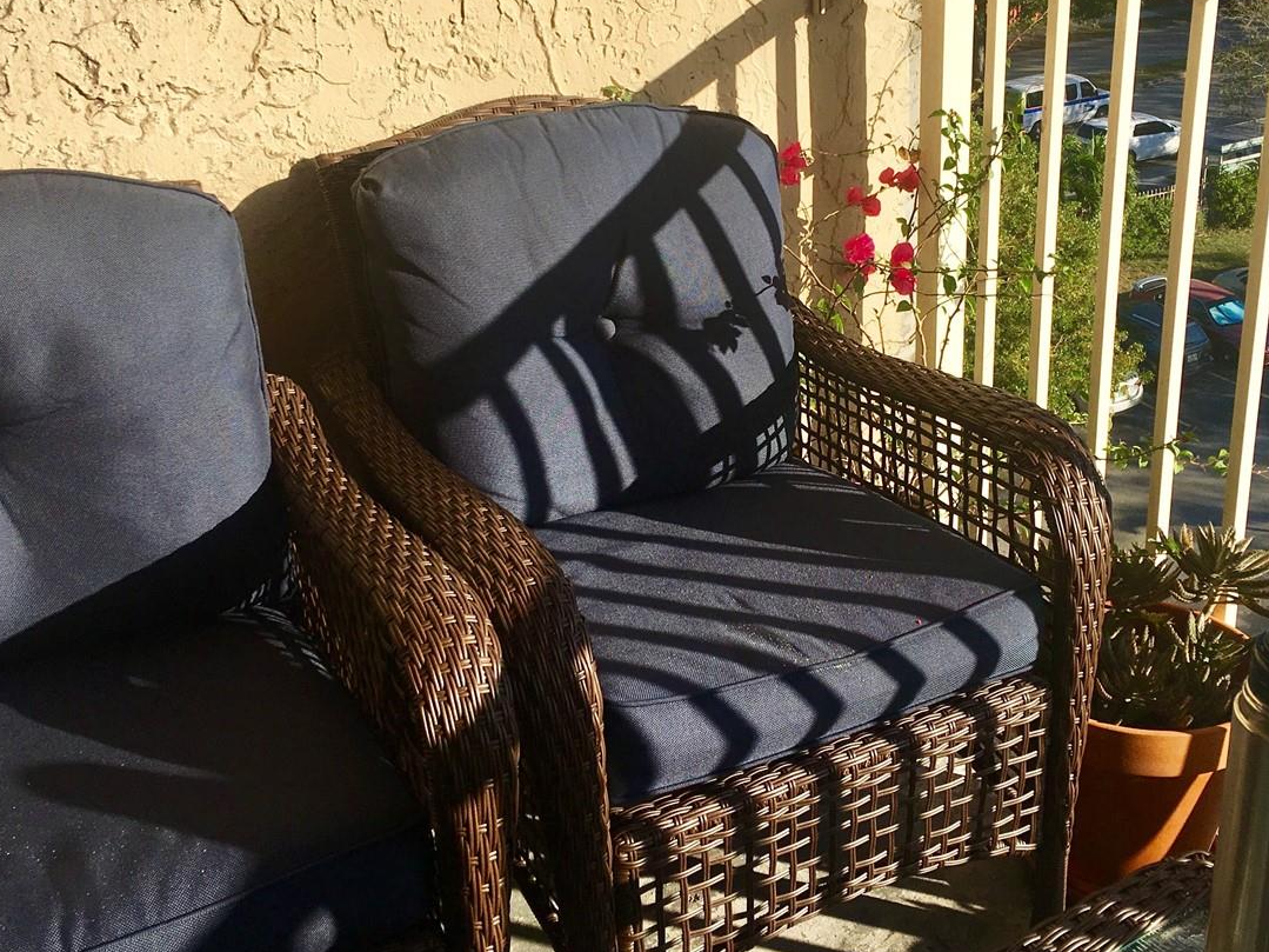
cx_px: 743
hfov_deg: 43.7
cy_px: 390
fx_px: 1576
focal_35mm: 43
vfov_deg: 33.5
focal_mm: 4.15
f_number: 2.2
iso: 25
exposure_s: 1/1789
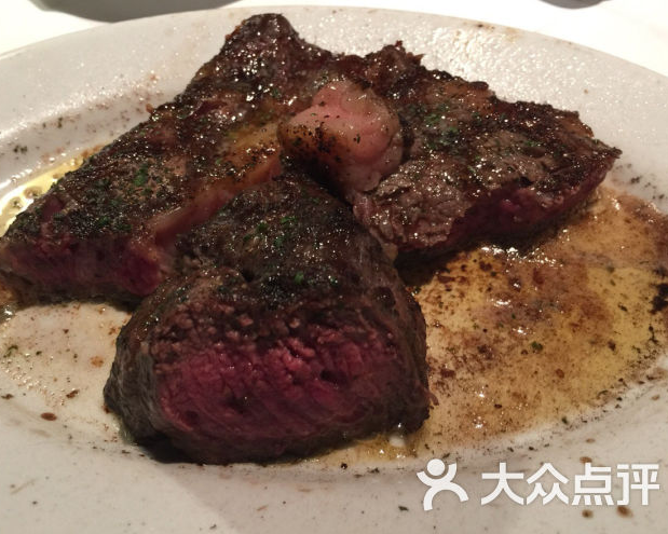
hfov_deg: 55.6
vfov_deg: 45.8
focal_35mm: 32
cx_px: 310
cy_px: 257
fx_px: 633
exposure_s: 1/15
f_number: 2.2
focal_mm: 4.15
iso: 64
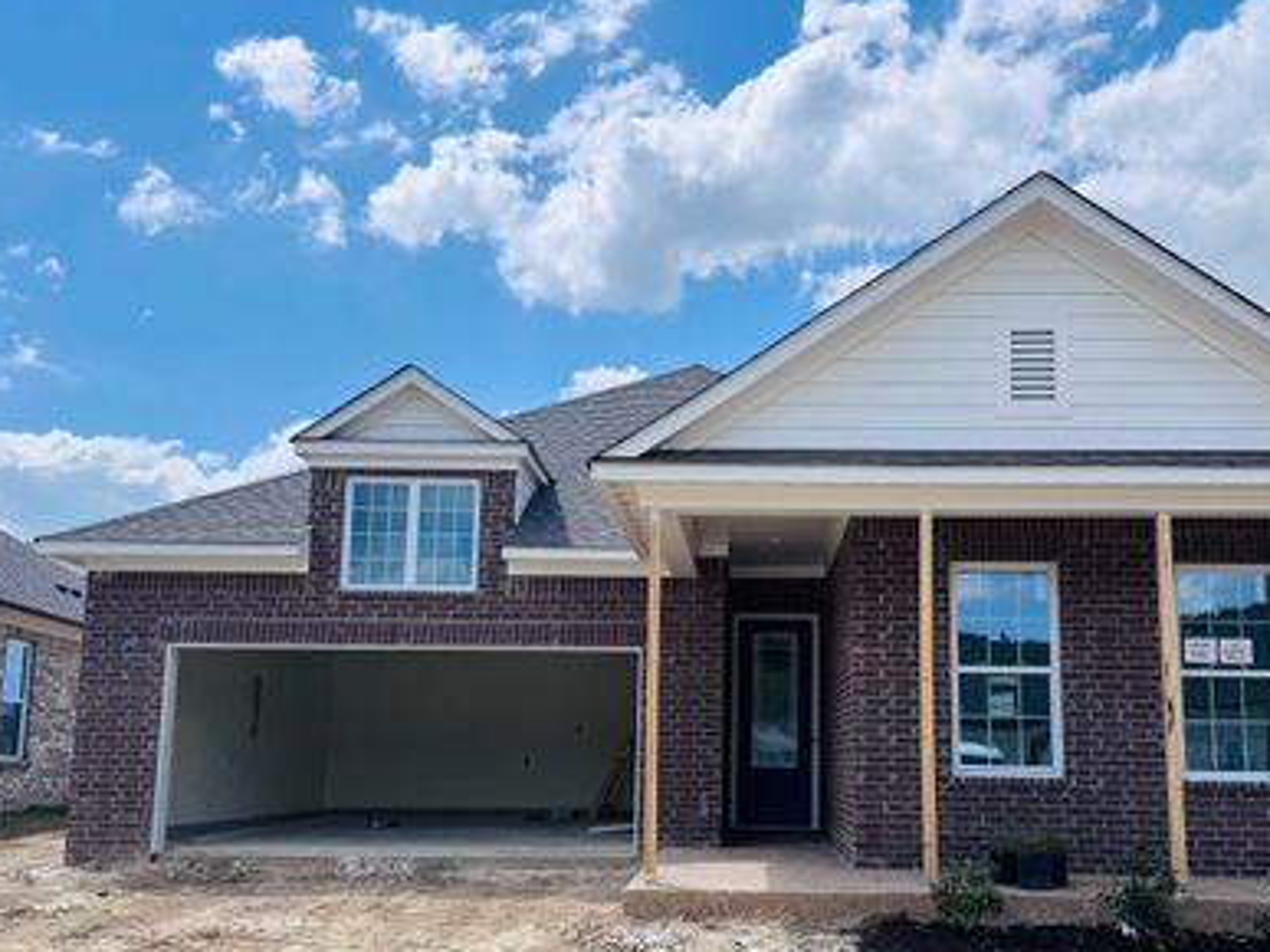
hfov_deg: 58.1
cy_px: 602
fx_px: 1137
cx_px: 738
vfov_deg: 45.0
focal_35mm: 31
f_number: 1.78
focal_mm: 6.76
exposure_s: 1/7092
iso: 80
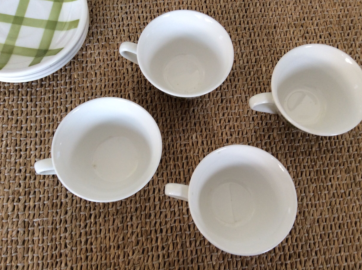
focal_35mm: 34
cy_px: 138
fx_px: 355
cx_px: 189
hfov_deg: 54.0
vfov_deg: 41.7
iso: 50
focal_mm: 3.3
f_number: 2.4
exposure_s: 1/25
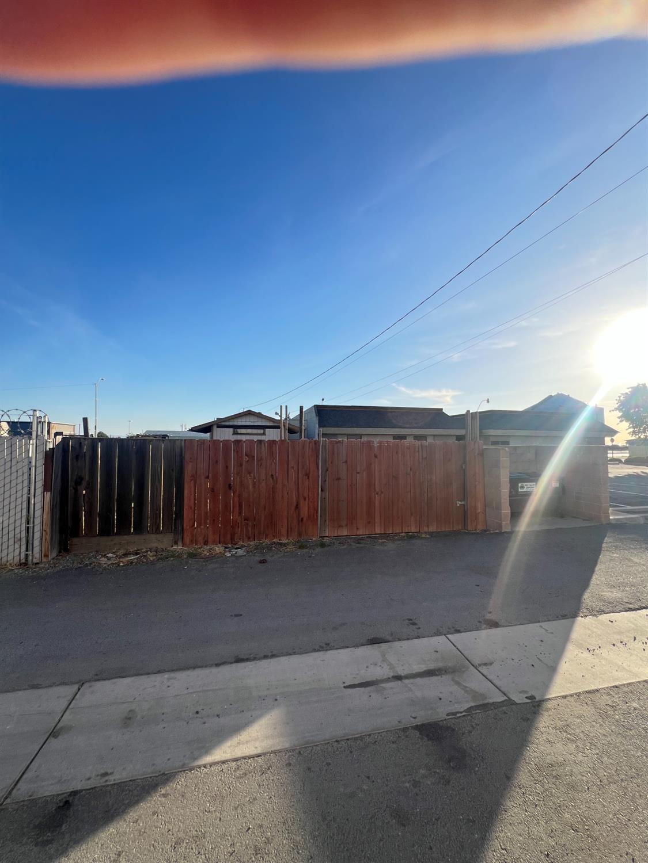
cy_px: 432
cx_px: 324
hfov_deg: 89.9
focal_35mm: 13
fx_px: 324
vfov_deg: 106.2
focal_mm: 1.57
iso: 32
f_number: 1.8
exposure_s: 1/1130
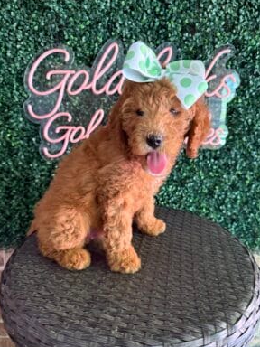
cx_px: 132
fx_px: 250
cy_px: 176
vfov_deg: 69.4
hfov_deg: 54.9
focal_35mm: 25
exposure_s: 1/60
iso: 400
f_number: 1.78
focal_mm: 6.76
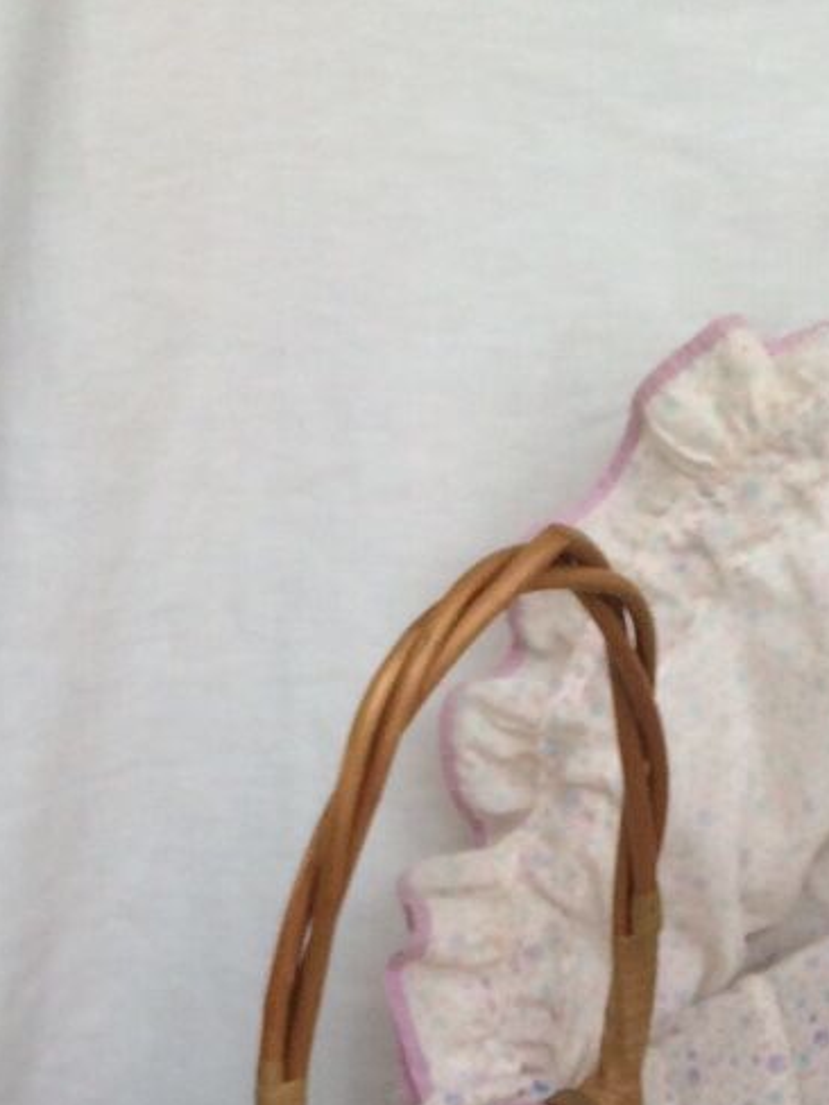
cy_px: 1660
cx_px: 684
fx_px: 3097
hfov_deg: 15.1
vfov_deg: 18.0
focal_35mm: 97
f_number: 2.2
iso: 50
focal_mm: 4.15
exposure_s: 1/100
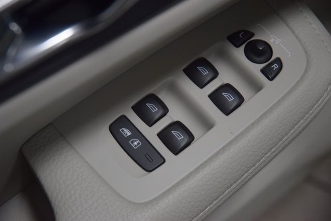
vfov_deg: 13.0
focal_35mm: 105
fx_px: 966
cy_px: 110
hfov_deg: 19.5
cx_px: 166
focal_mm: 70
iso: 1100
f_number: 4.5
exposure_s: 1/125
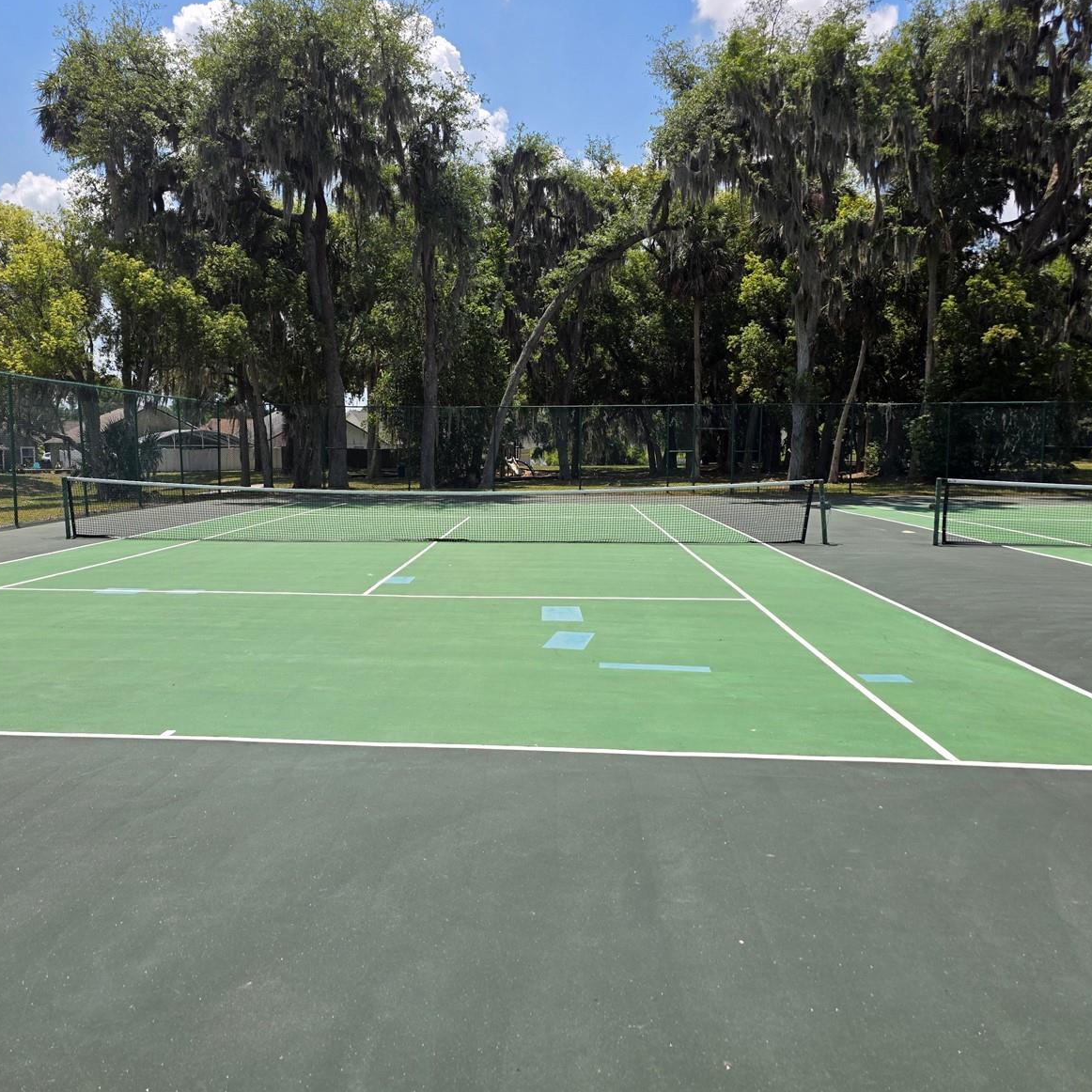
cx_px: 469
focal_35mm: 28
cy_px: 544
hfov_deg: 57.1
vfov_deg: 57.3
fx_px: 999
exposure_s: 1/4650
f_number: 1.7
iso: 80
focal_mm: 6.3
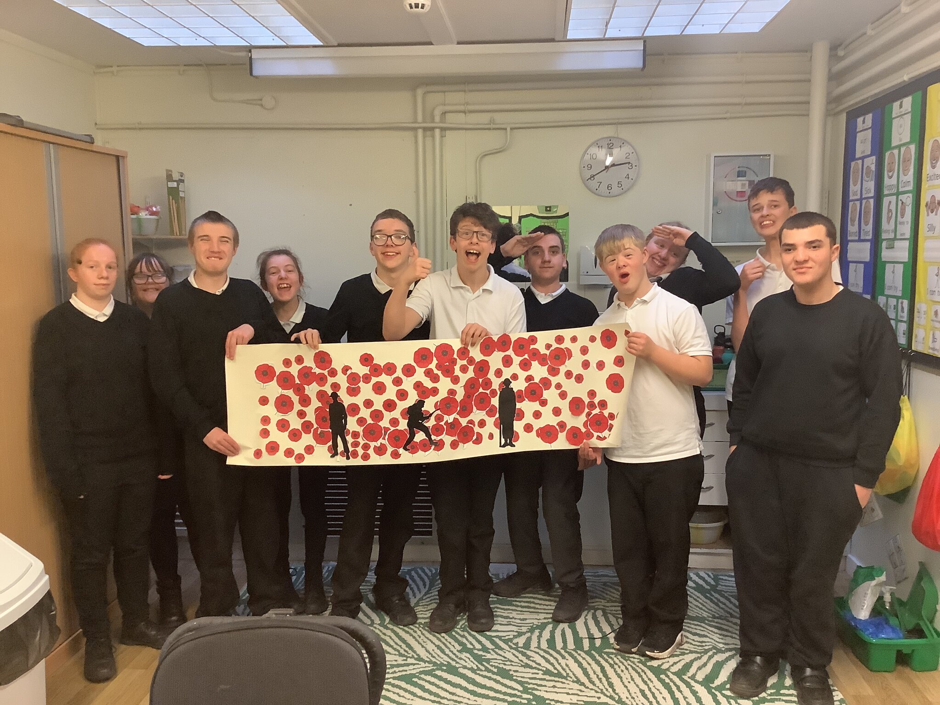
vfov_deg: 45.4
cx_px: 470
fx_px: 842
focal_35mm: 31
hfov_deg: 58.4
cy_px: 352
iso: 320
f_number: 2.4
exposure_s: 1/50
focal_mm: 3.3
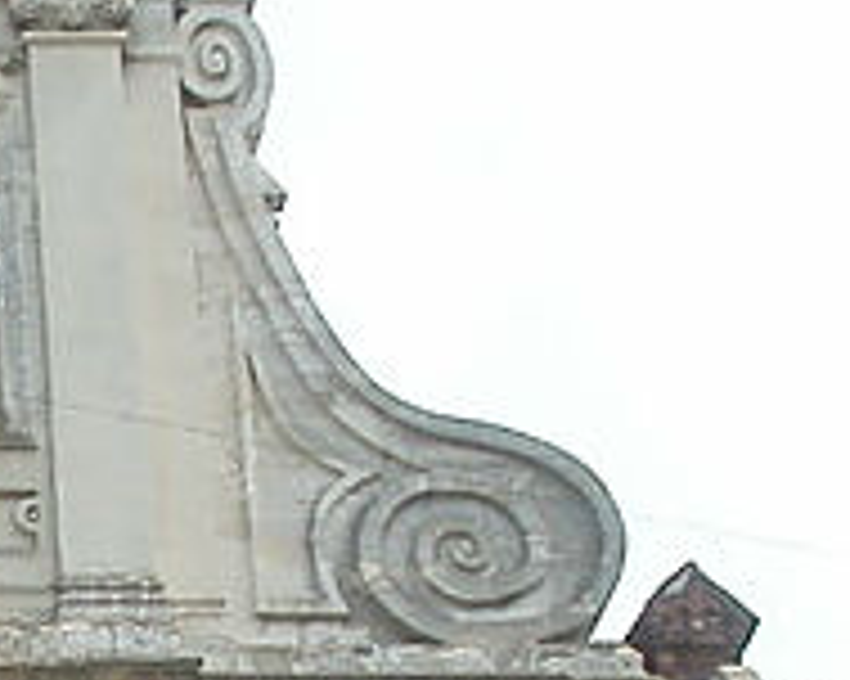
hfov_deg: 11.0
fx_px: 4199
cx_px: -562
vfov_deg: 9.0
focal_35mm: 167
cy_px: 1083
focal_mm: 6.3
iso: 100
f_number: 5.6
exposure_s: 1/320
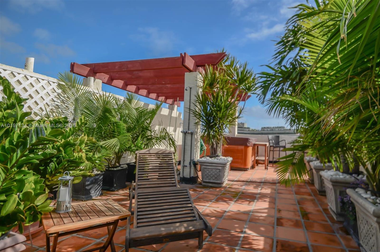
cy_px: 126
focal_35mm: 18
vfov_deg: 67.2
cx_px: 190
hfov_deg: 90.1
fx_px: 190
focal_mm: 12
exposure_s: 1/320
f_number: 5
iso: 100
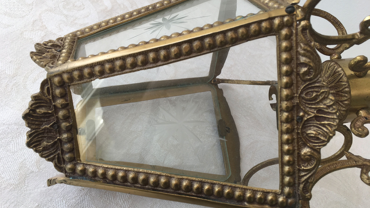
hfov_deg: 61.0
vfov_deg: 36.7
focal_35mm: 32
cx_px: 183
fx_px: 314
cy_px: 96
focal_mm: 4.15
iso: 25
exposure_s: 1/179
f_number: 2.2
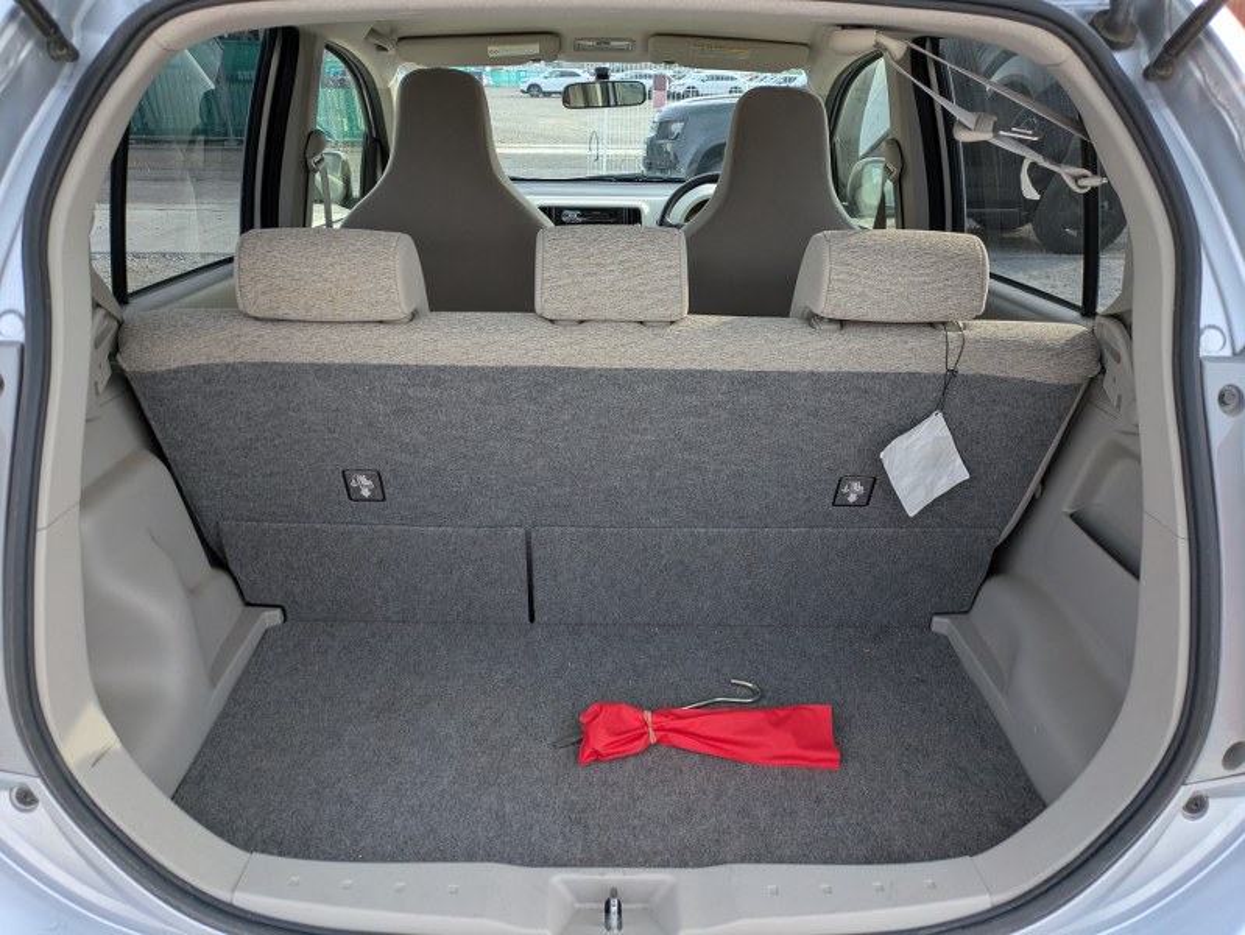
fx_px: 900
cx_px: 622
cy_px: 468
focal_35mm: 25
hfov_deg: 69.4
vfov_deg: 54.9
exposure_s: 1/530
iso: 50
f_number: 1.89
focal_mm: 5.43
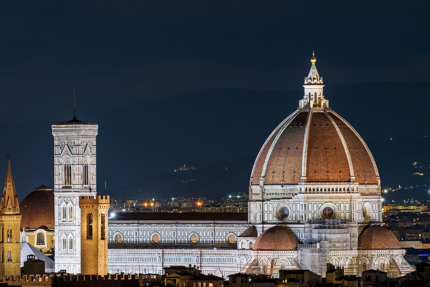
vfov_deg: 5.6
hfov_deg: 8.4
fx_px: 2927
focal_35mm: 245
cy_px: 139
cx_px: 201
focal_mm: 229
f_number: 11
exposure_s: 25
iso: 100
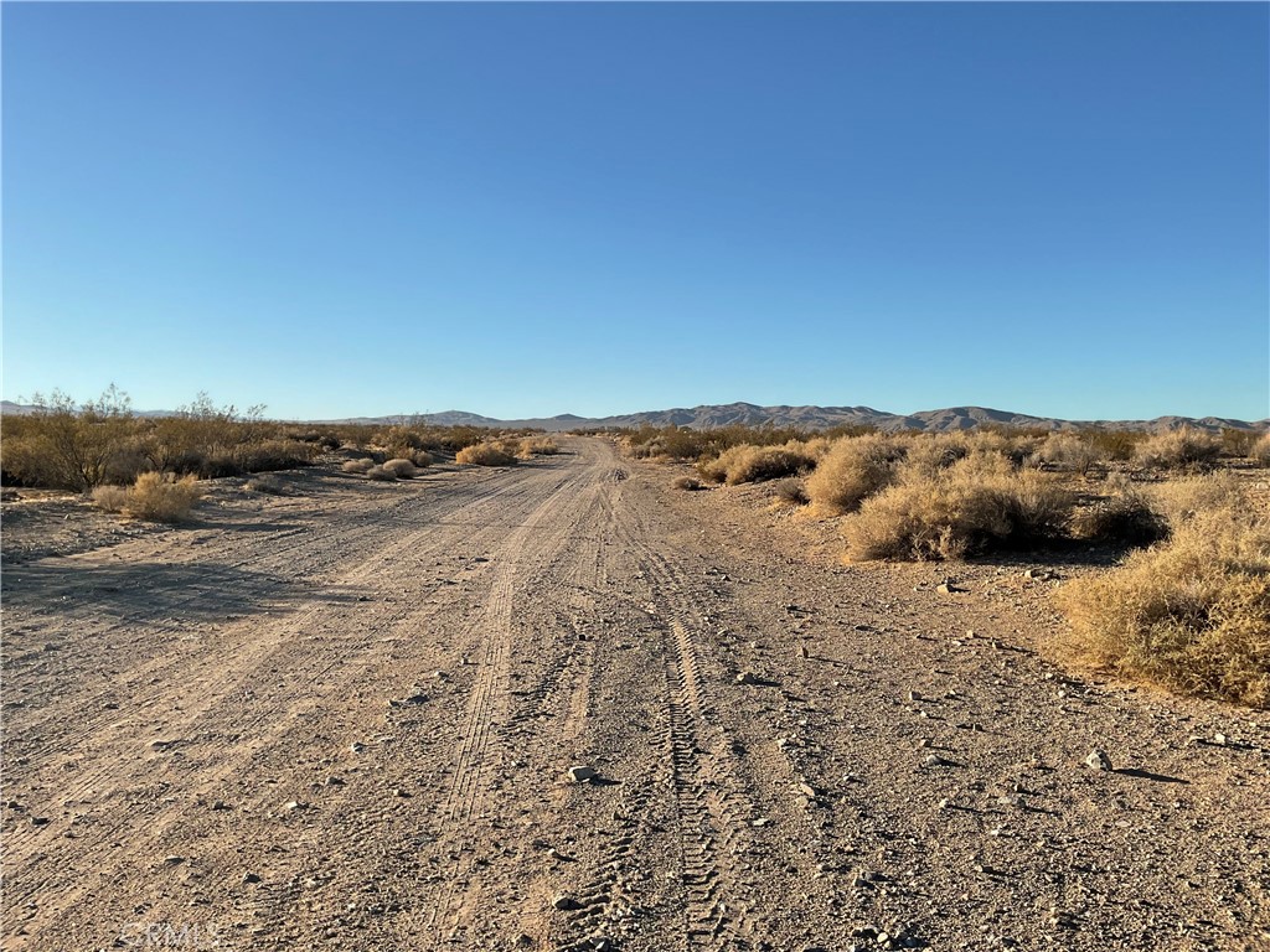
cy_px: 476
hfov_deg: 61.7
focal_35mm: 29
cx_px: 635
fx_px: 1064
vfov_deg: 48.2
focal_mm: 3
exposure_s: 1/1984
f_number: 1.8
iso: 16
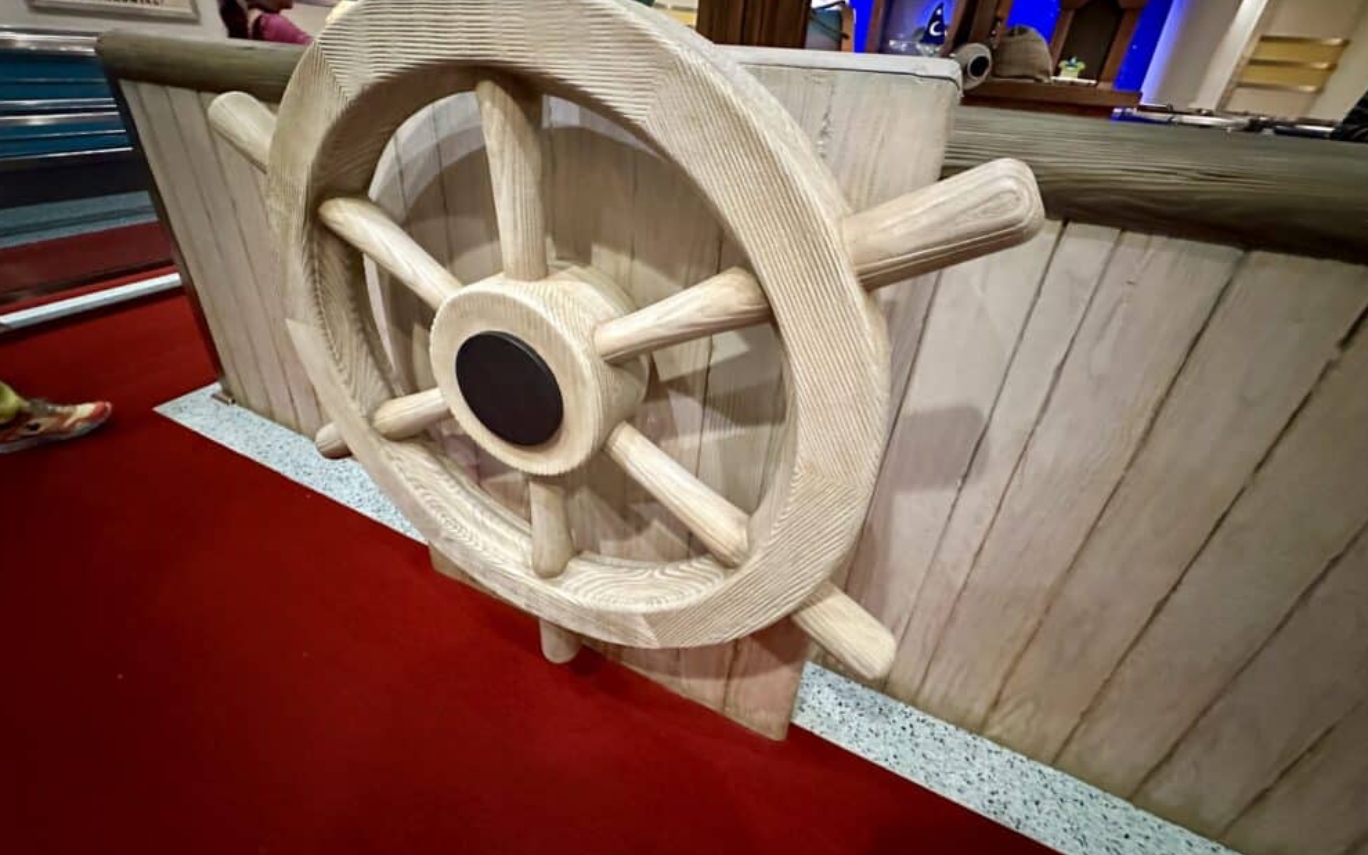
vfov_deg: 74.1
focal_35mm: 15
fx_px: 559
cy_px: 350
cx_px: 685
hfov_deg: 101.5
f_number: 2.2
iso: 1000
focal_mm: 2.22
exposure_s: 1/40
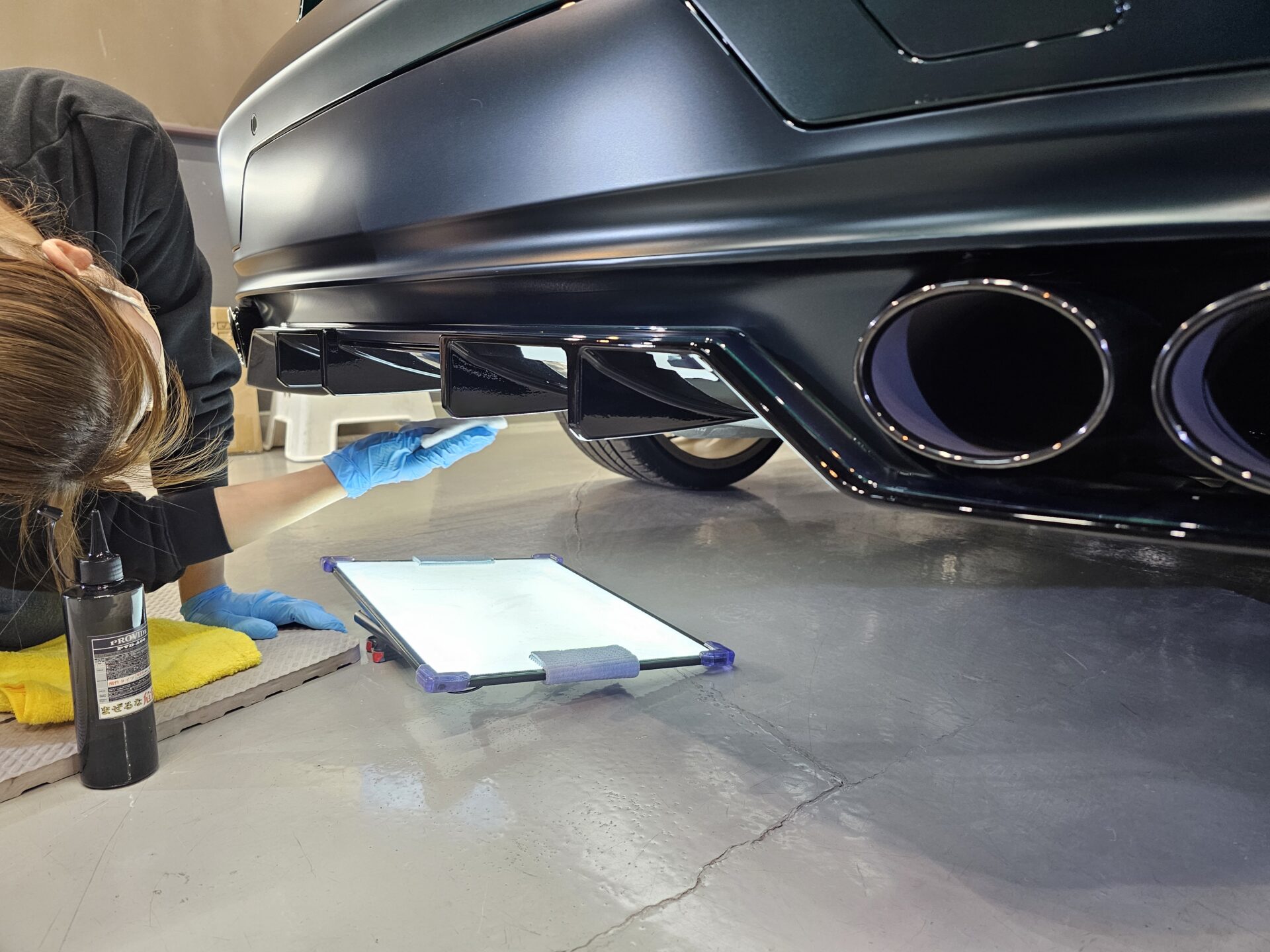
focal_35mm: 23
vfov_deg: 58.9
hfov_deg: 73.9
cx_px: 635
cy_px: 476
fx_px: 844
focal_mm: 6.3
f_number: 1.7
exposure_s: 1/100
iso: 250
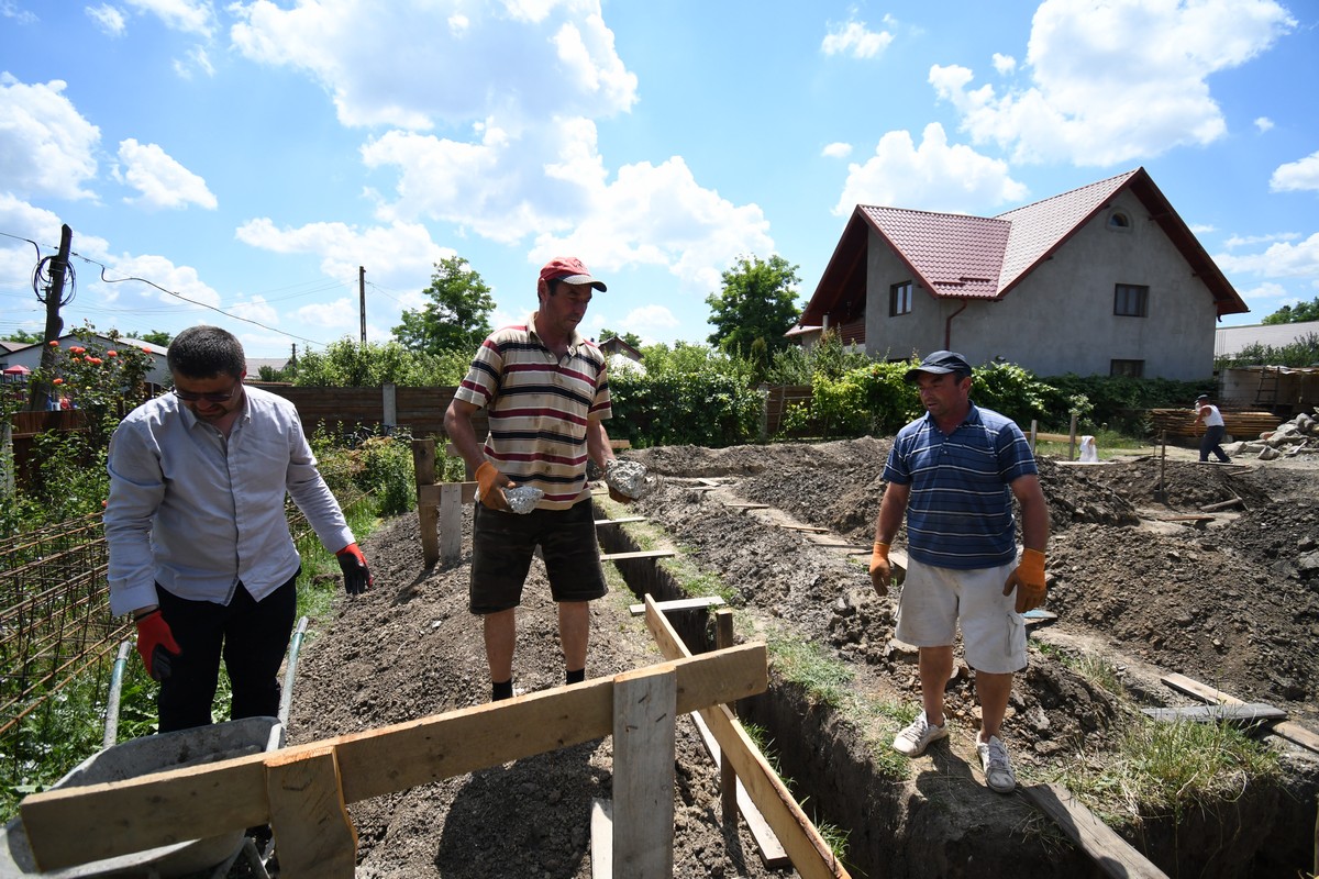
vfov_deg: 77.3
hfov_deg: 100.4
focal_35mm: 15
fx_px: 550
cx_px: 660
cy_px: 440
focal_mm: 10
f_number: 4.5
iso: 500
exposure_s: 1/2500
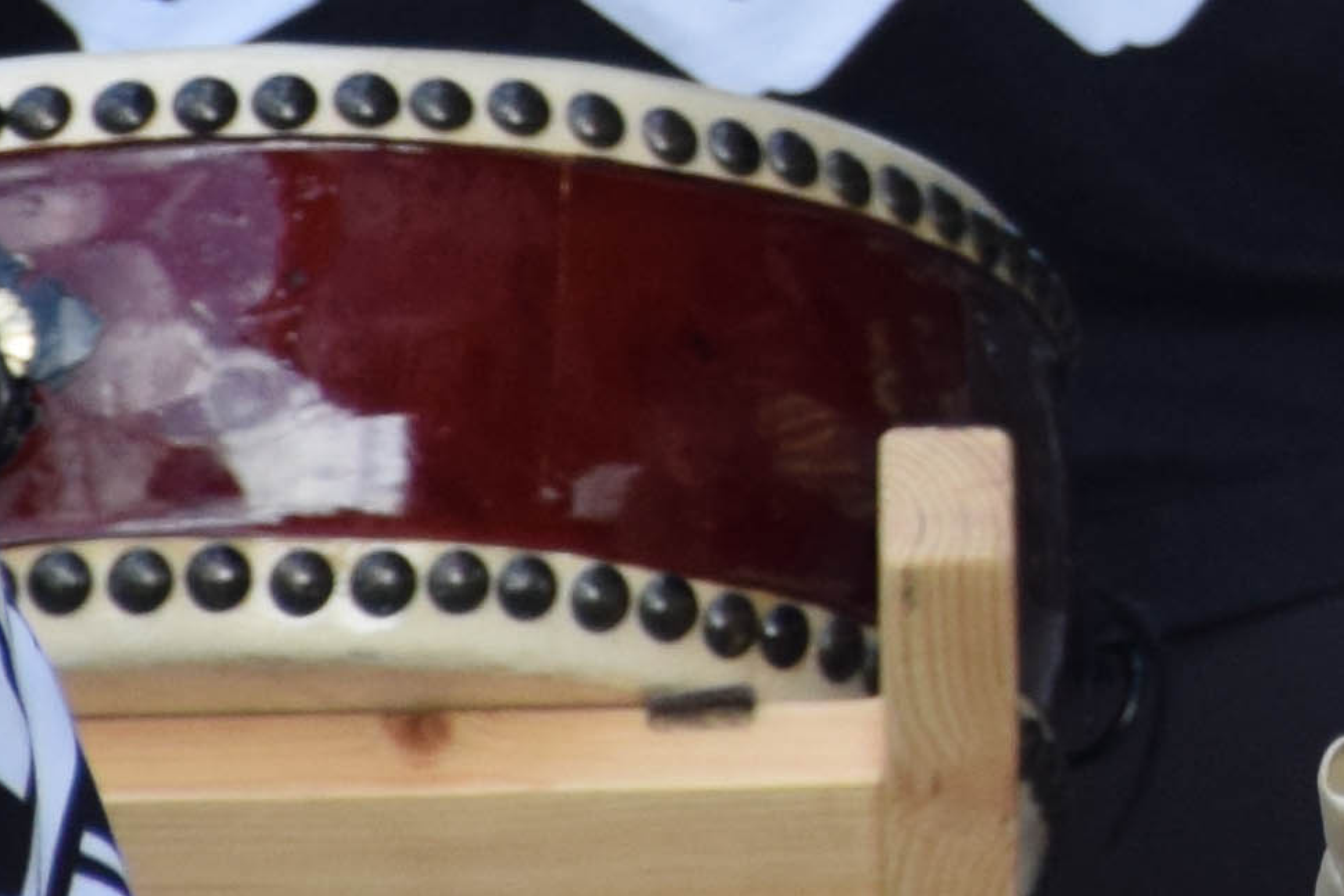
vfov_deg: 1.4
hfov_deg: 2.1
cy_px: -1598
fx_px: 36401
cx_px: 3513
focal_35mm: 975
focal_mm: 105
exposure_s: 1/640
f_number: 5.6
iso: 800
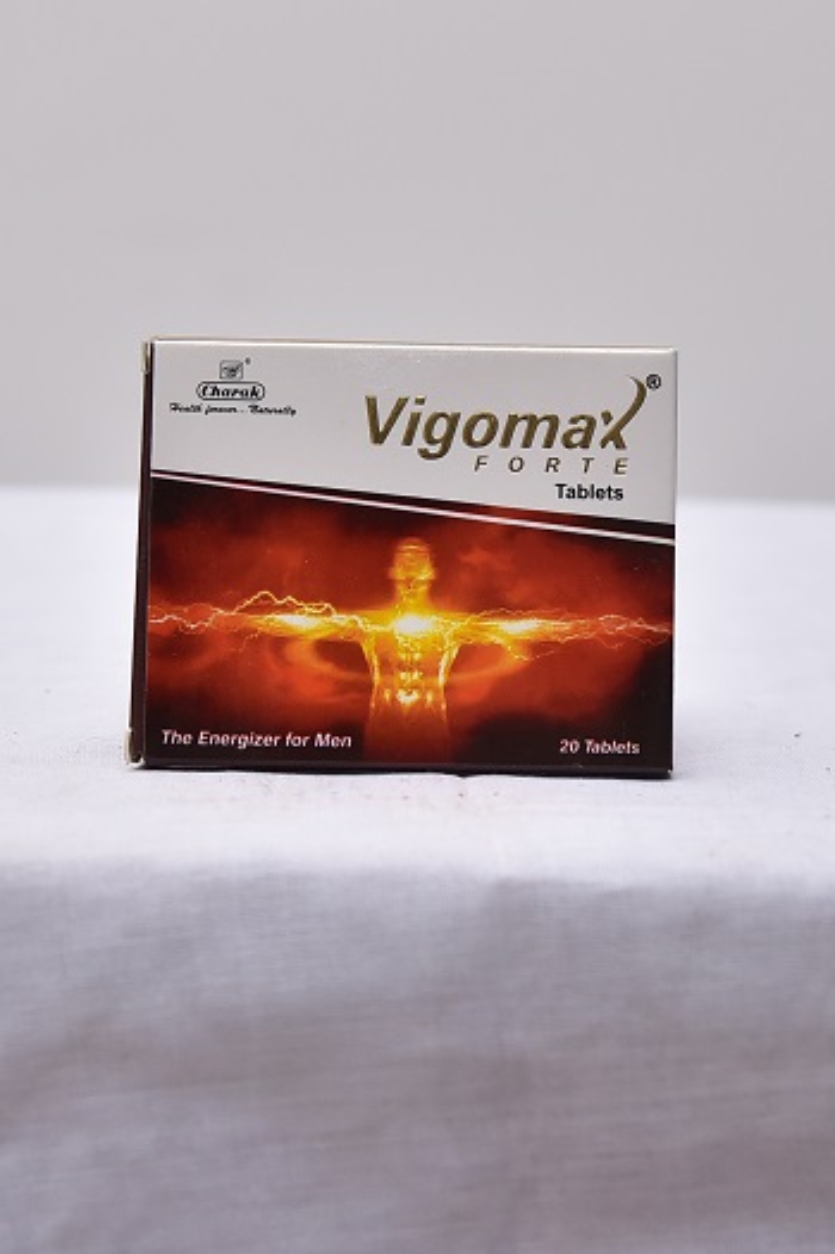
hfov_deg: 21.9
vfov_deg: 32.4
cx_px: 418
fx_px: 2160
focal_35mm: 62
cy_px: 627
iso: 1250
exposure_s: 1/160
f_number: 4
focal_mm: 62
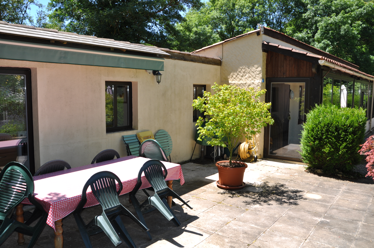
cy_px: 124
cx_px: 187
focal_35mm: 32
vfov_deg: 41.6
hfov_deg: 59.6
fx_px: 327
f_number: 6.3
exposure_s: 1/200
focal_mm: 21
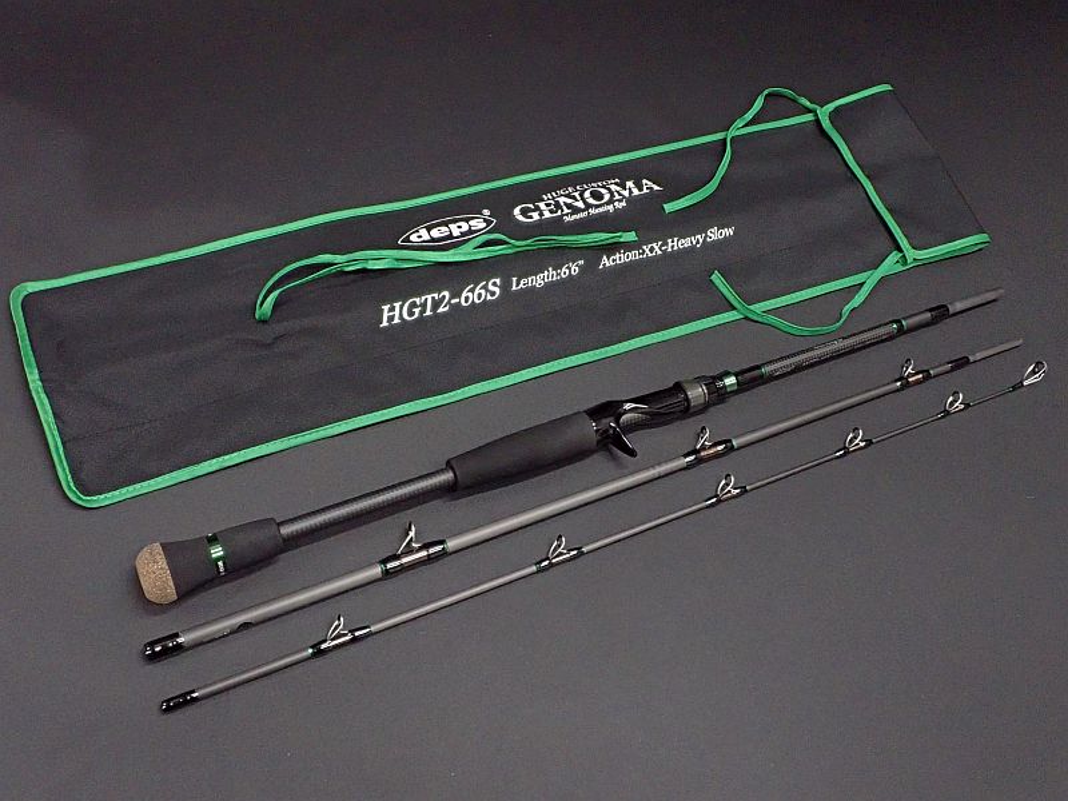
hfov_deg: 60.0
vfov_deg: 46.8
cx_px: 534
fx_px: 926
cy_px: 400
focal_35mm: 30
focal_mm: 5.5
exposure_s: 1/30
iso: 1000
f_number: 3.2
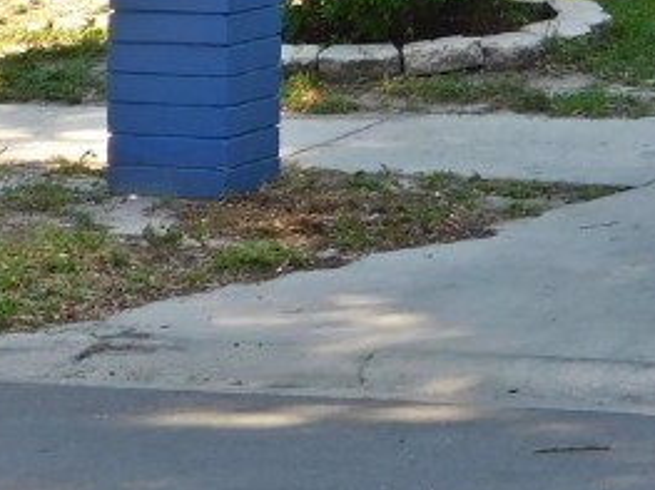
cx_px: 974
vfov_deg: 6.3
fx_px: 4350
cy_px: -395
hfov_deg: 8.4
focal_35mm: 230
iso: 125
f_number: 4
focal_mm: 10.4
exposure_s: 1/320
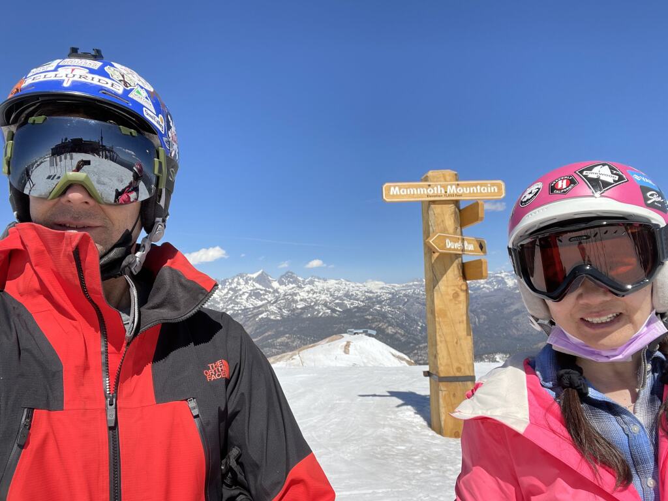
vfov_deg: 58.9
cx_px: 334
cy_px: 250
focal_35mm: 23
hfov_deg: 73.9
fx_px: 444
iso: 25
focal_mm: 2.71
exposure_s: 1/1148
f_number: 2.2
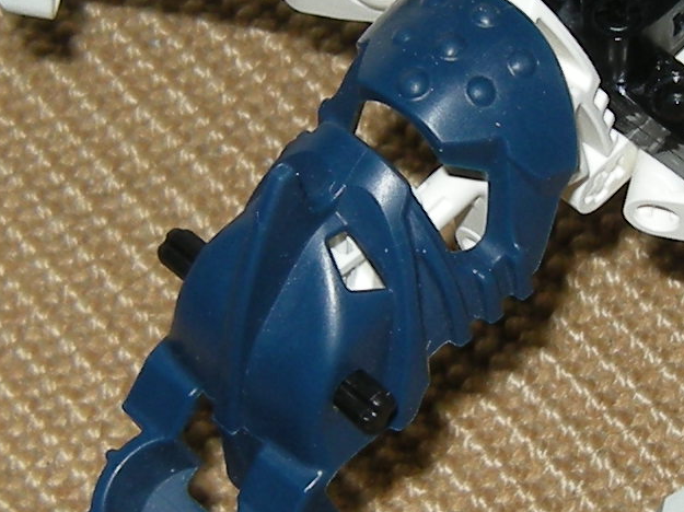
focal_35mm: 162
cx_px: 463
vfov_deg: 9.2
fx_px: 3199
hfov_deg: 12.2
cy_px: 224
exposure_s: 1/60
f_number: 2.9
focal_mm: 5.3
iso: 64
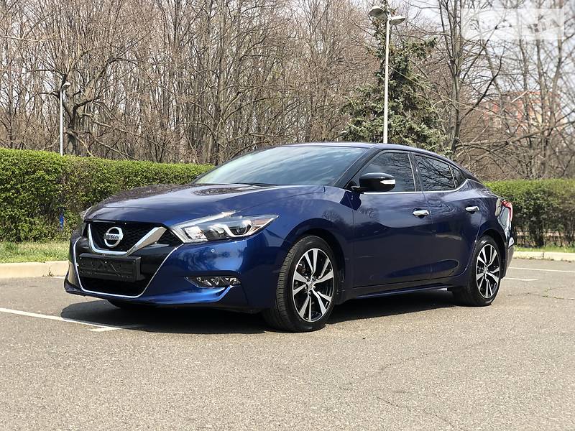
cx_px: 288
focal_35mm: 52
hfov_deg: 36.8
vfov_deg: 28.0
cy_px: 216
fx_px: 864
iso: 16
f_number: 2.4
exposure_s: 1/324
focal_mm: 6
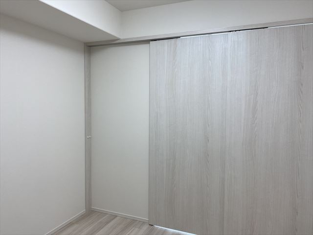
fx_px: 235
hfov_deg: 67.3
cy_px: 118
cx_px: 156
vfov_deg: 53.1
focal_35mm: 26
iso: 50
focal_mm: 4.25
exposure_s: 1/100
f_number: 1.8
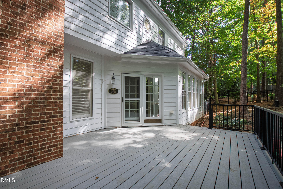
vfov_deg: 77.3
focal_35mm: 15
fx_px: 118
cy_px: 94
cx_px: 142
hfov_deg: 100.4
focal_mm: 10
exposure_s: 1/50
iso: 400
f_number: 8
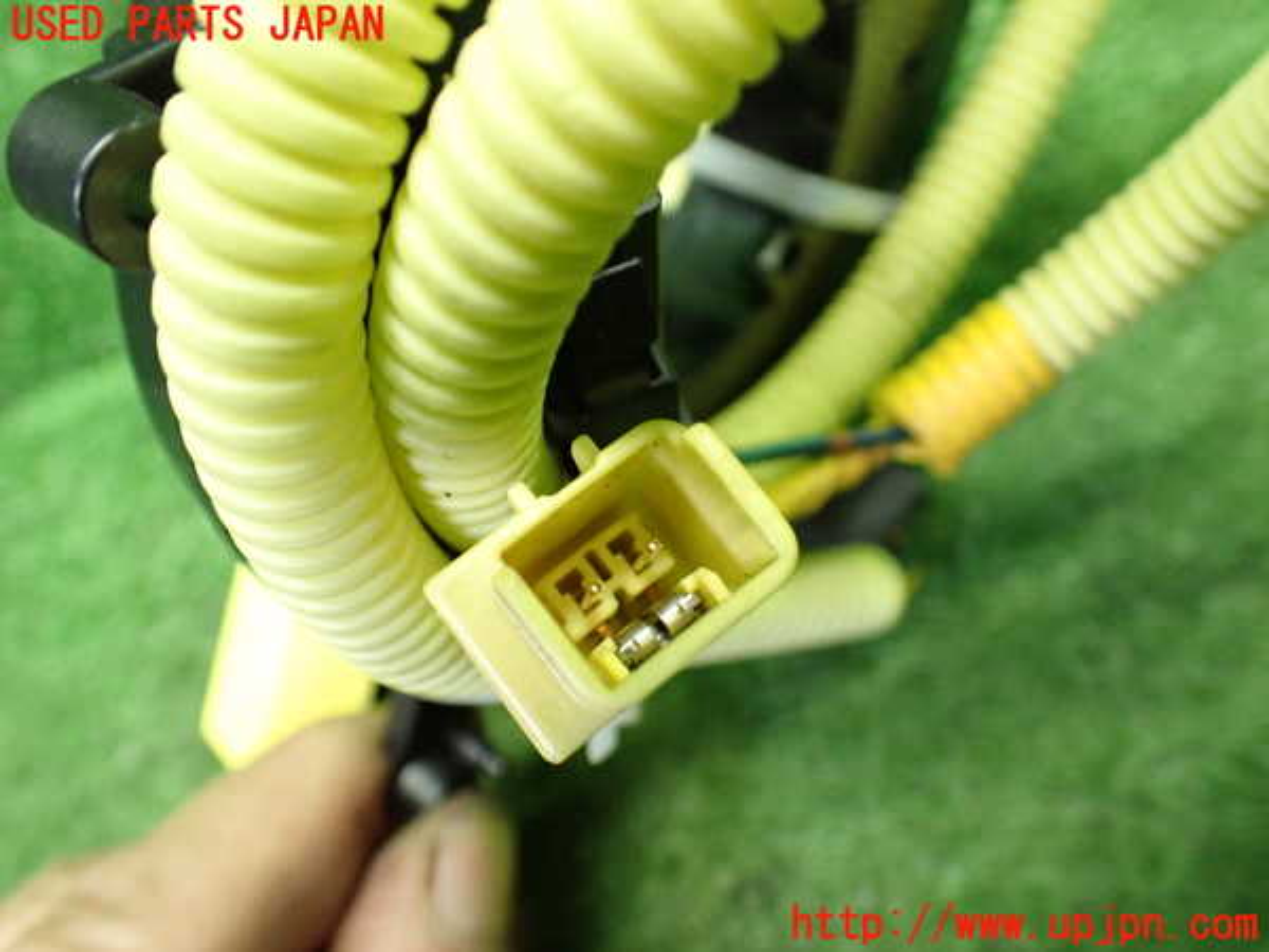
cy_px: 476
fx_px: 1100
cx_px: 634
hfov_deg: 60.0
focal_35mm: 30
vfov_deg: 46.8
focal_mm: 5.4
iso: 800
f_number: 2.3
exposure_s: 1/80
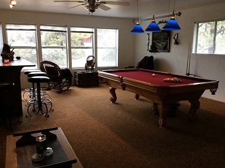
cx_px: 110
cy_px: 86
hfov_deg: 56.8
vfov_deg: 44.1
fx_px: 208
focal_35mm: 32
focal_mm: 3.3
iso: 125
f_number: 2.4
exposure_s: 1/30
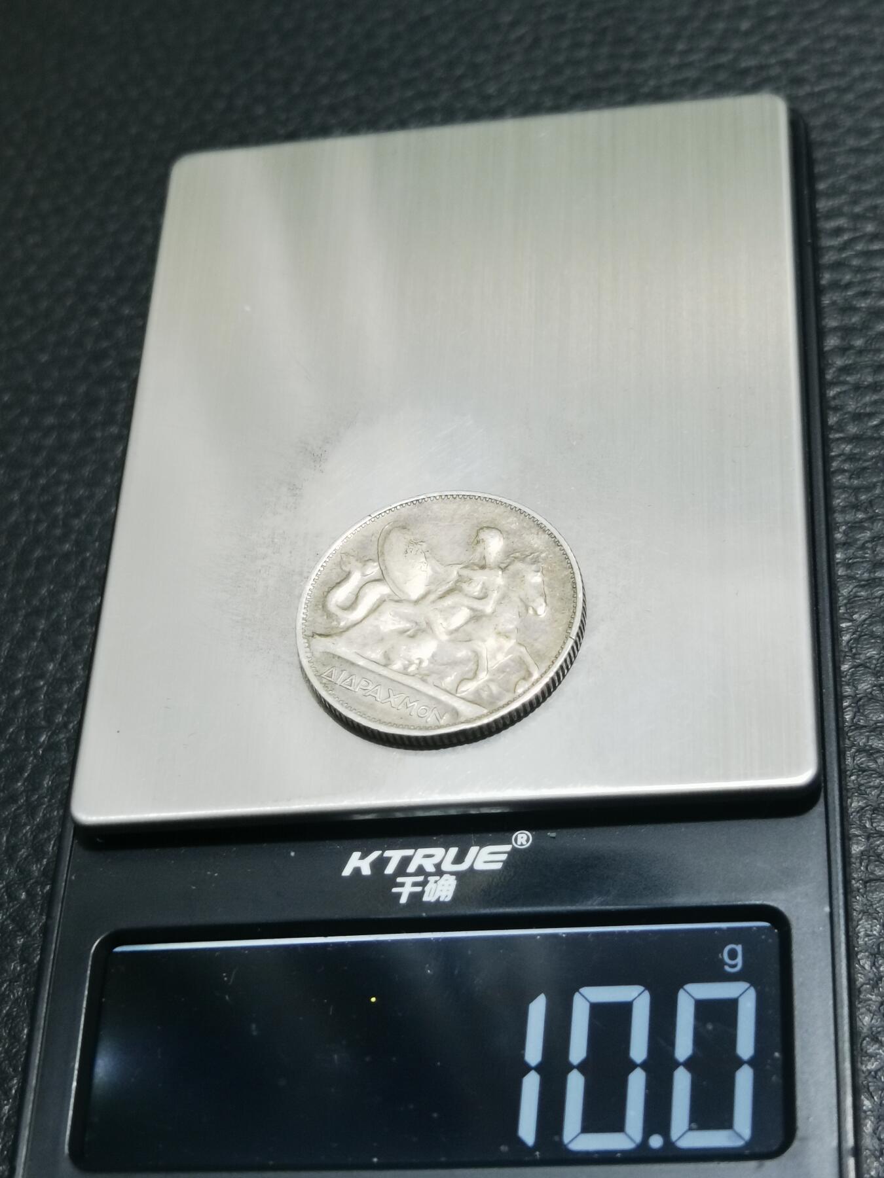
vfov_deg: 31.2
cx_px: 442
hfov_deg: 23.7
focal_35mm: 62
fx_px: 2111
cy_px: 589
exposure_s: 1/50
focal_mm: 6.67
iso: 125
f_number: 1.9
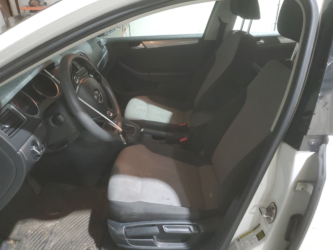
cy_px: 125
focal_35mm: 26
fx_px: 250
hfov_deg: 67.3
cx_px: 166
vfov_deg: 53.1
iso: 380
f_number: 1.5
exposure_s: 1/60.2
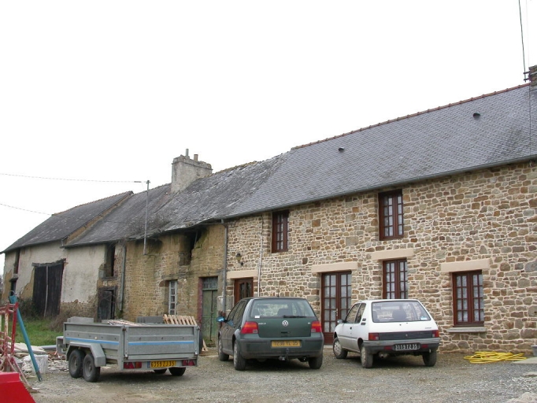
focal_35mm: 38
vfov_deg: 37.7
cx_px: 268
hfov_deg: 49.0
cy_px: 202
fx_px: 590
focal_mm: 7.85
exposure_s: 1/148
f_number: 5.3
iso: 100
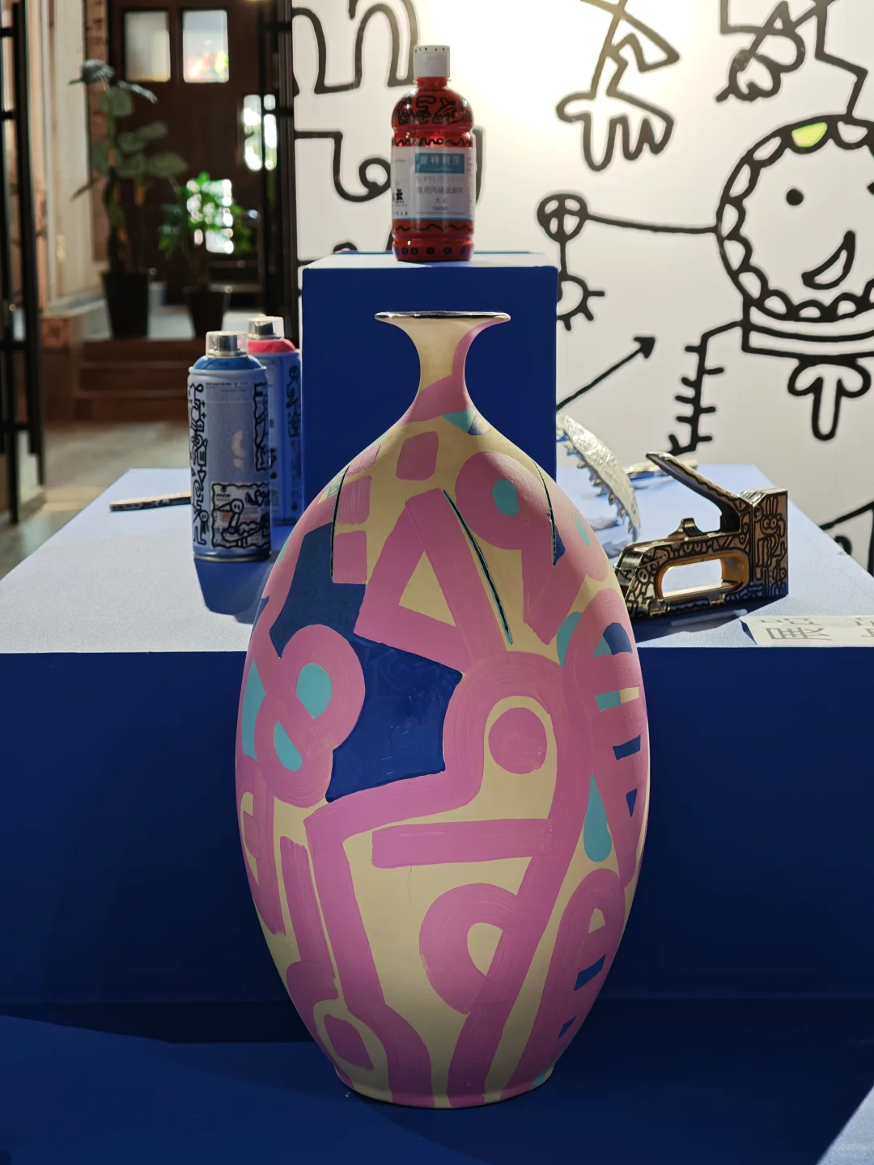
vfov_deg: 27.8
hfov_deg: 21.0
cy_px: 582
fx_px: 2357
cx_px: 437
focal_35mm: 70
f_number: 1.8
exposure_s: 1/50
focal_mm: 11.5
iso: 125
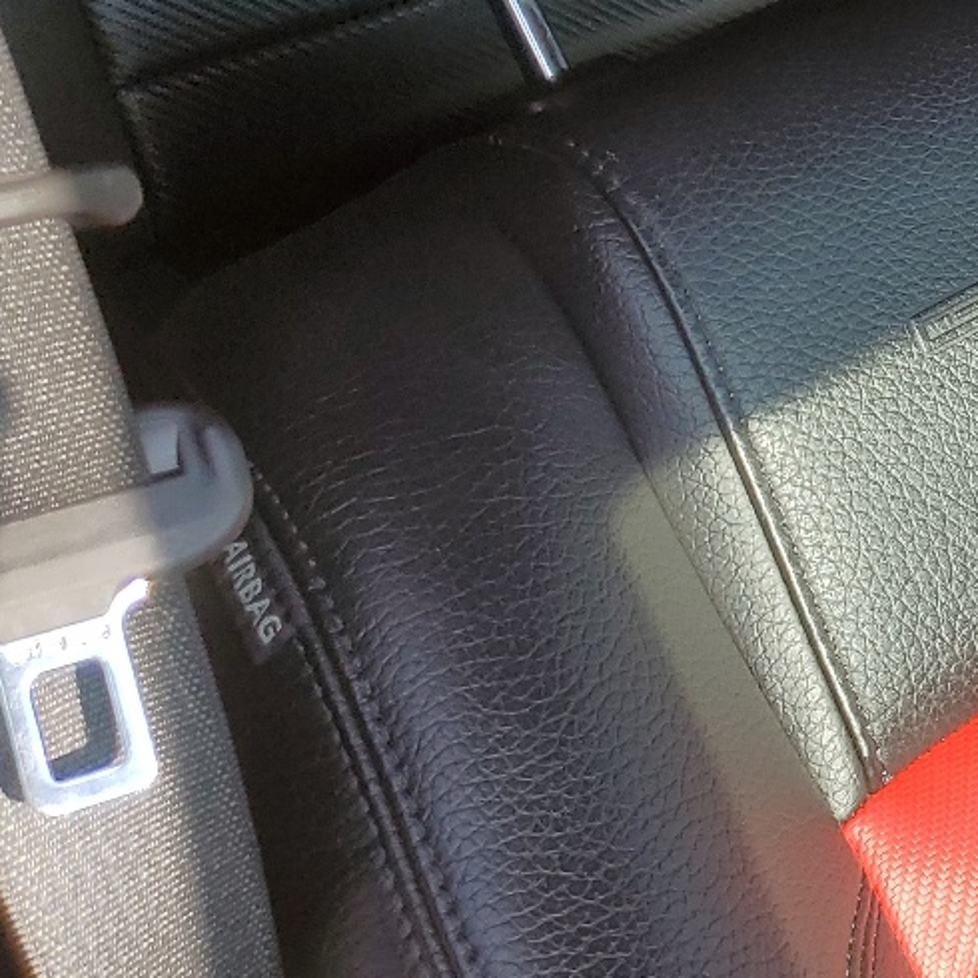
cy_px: 108
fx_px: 2397
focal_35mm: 75
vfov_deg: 22.5
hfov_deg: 19.4
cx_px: 1563
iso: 50
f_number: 1.5
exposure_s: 1/714
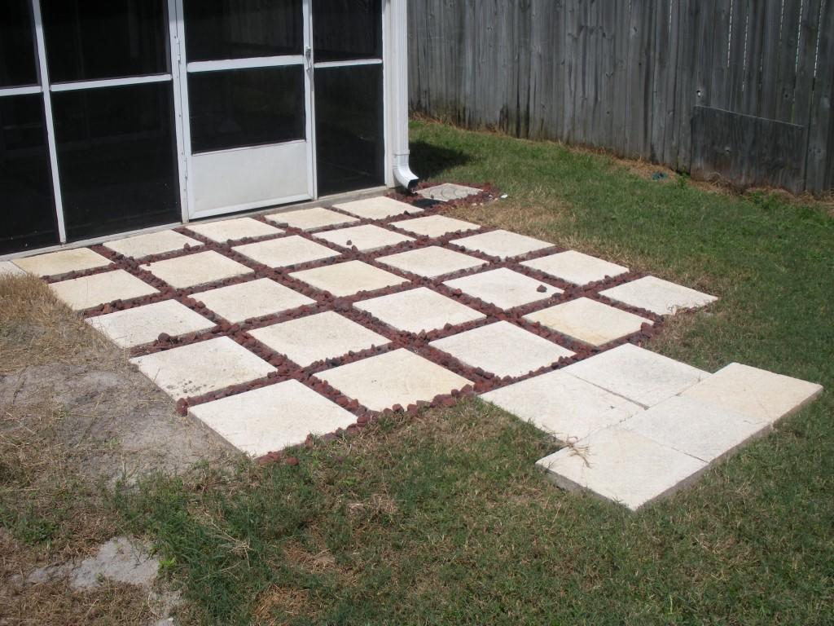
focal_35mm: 36
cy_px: 313
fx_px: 867
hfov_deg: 51.4
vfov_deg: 39.7
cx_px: 417
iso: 64
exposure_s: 1/479
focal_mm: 6.3
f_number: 5.6
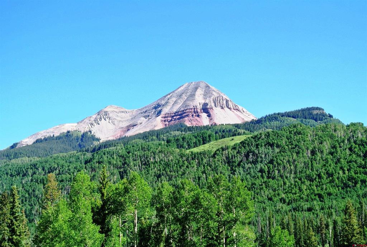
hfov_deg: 25.0
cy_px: 124
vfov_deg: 16.9
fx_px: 827
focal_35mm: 81
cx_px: 184
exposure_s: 1/200
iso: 100
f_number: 5.6
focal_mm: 30
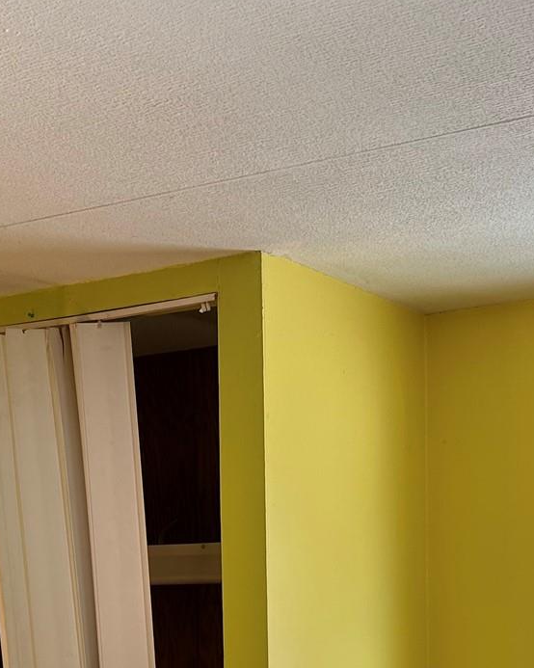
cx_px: 193
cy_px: 684
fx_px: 1482
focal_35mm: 75
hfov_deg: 20.4
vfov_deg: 24.1
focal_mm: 5.7
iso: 50
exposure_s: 1/316
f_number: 1.5
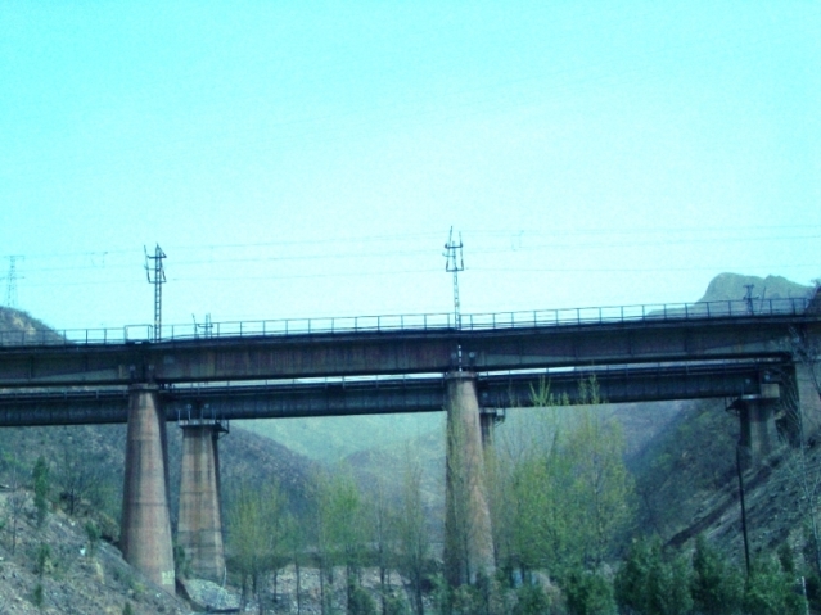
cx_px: 410
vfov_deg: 29.7
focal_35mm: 49
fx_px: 1162
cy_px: 308
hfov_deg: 38.9
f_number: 5
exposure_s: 1/800
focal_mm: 8.2
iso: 50
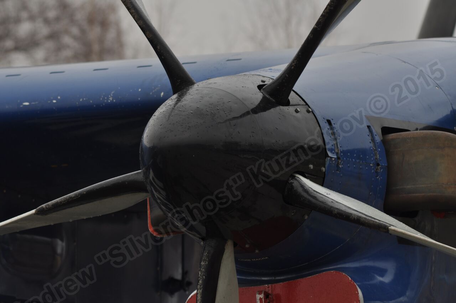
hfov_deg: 7.6
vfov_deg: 5.1
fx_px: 3416
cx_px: 228
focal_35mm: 270
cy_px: 152
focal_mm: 180
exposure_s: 1/100
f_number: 8
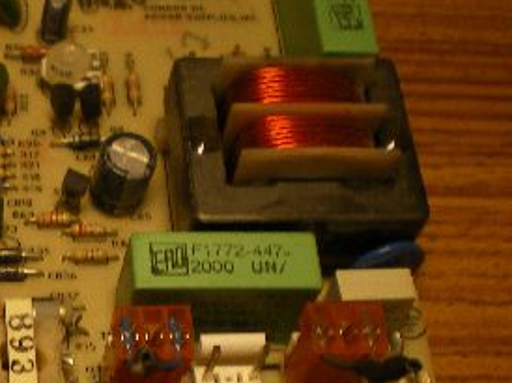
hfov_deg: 20.2
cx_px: -69
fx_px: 1360
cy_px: 350
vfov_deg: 15.8
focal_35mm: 92
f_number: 3.1
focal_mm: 6.3
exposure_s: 1/50
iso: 64
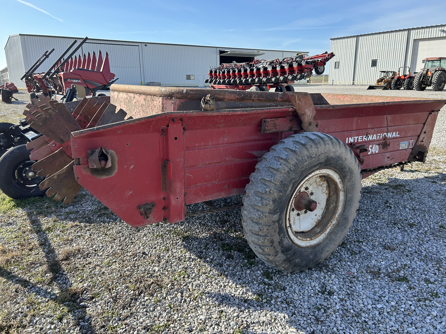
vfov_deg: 53.1
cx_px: 223
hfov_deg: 67.3
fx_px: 335
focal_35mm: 26
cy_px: 167
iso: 50
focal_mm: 5.7
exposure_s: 1/1295
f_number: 1.5
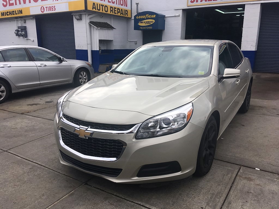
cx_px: 140
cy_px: 104
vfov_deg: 48.2
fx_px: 234
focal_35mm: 29
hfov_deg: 61.7
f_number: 2.2
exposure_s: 1/541
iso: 25
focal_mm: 4.15
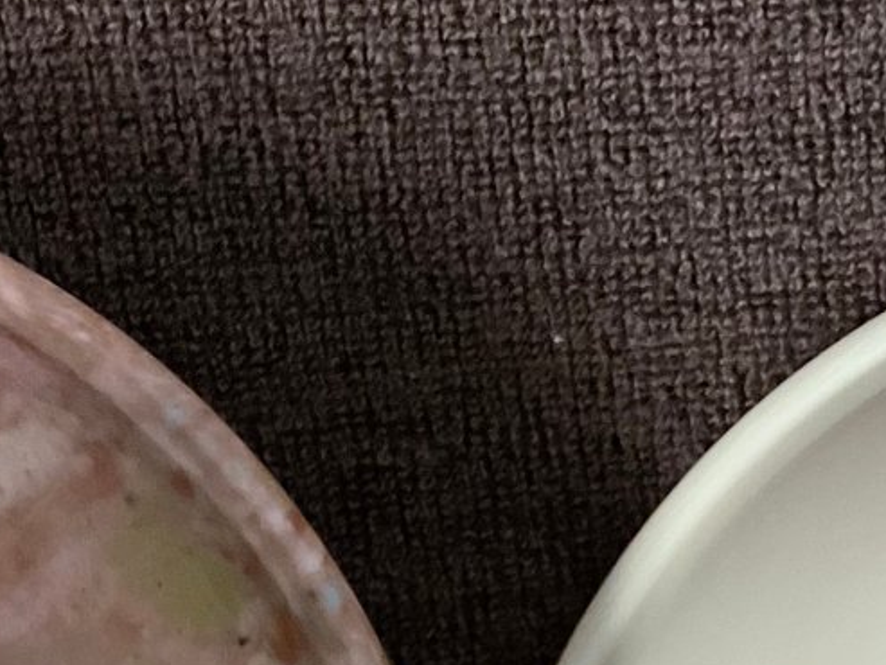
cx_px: 394
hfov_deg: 22.0
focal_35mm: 89
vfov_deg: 15.7
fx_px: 2279
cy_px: 903
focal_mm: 3
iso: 250
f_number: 1.8
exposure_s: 1/40
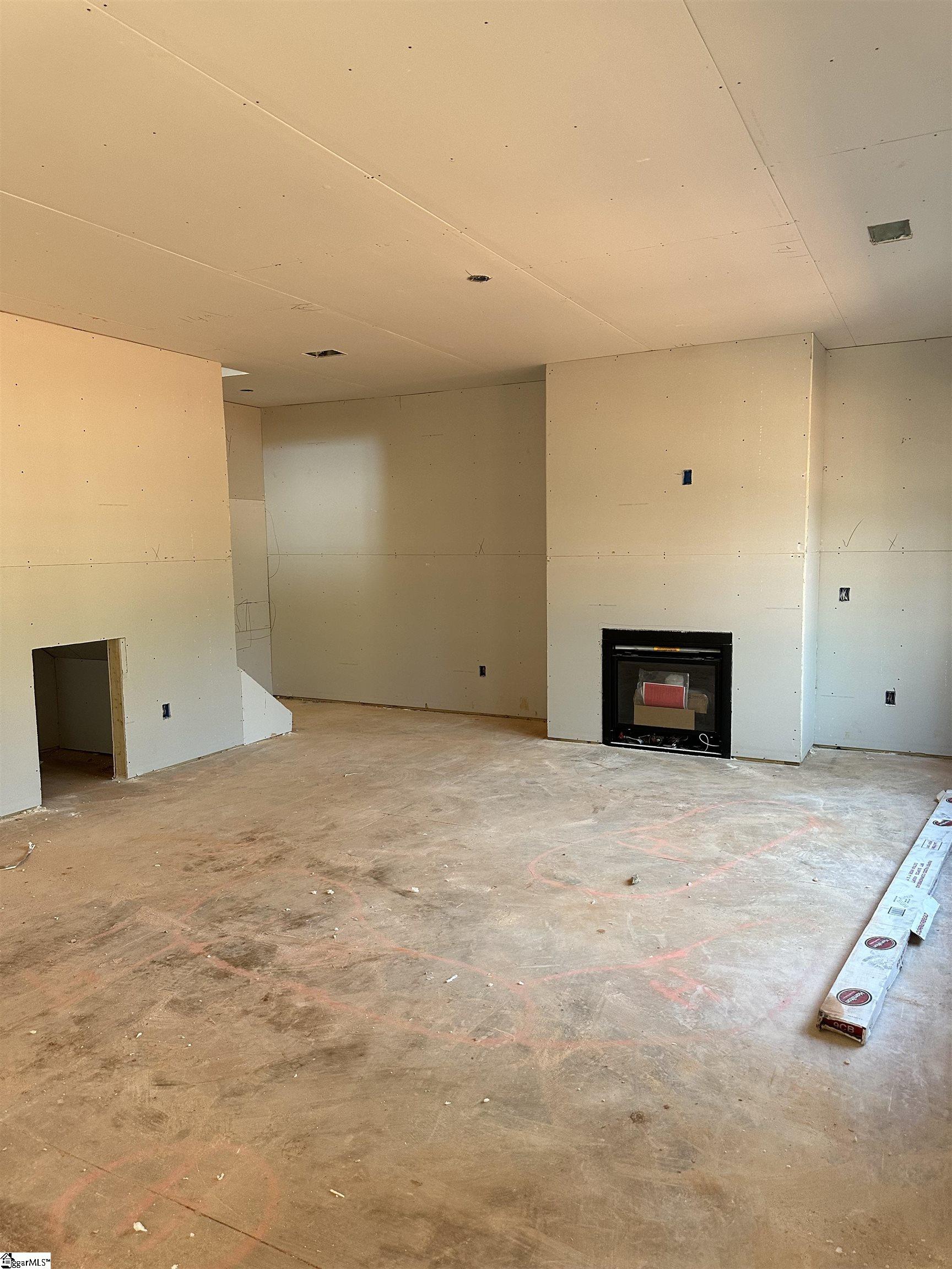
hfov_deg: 56.8
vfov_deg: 71.6
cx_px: 476
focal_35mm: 24
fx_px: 880
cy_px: 634
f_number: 1.78
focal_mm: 6.86
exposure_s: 1/104
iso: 250
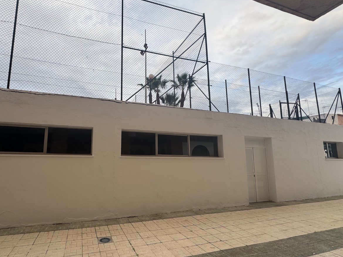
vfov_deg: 71.5
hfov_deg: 86.5
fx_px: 178
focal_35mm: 18
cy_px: 138
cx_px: 135
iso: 40
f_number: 2.2
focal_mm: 2.22
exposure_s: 1/232
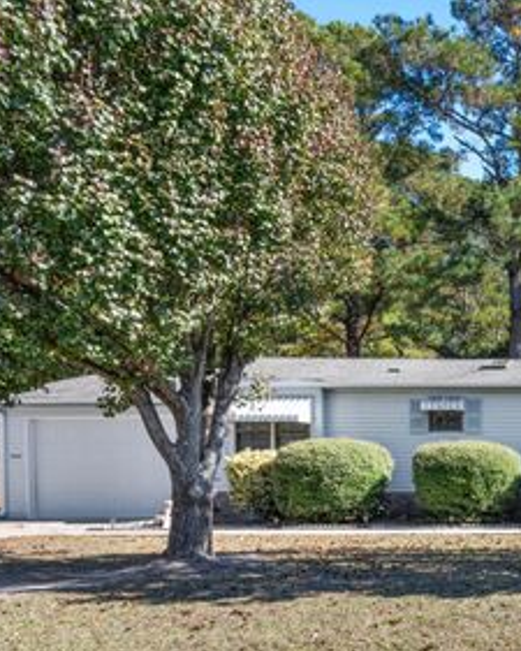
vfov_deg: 67.6
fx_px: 482
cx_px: 489
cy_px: 383
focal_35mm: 25
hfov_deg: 49.3
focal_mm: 10
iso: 100
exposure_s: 1/100
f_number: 5
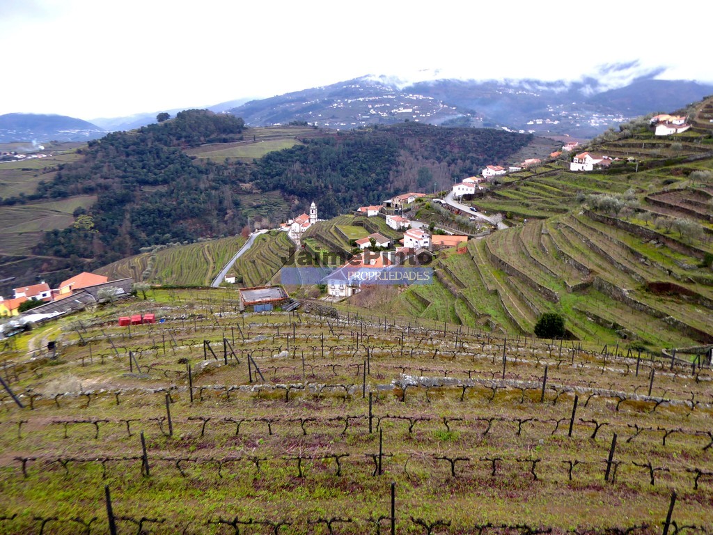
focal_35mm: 25
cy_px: 268
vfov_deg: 54.9
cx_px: 356
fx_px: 515
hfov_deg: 69.4
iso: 80
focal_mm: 4.3
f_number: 3.3
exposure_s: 1/100
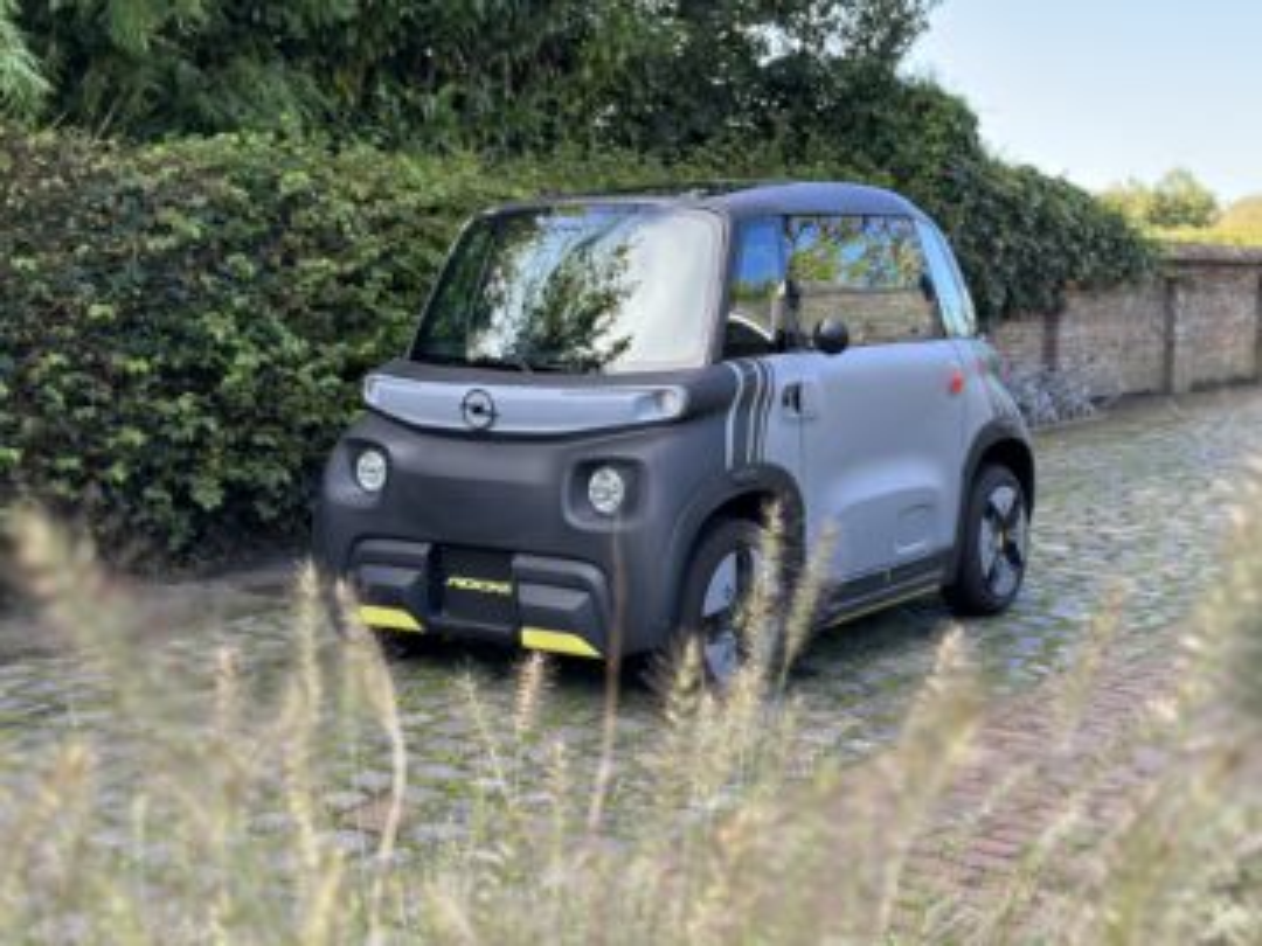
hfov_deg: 39.7
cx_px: 631
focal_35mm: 48
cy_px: 473
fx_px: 1750
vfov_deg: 30.3
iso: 80
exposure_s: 1/463
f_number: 1.78
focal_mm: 6.86
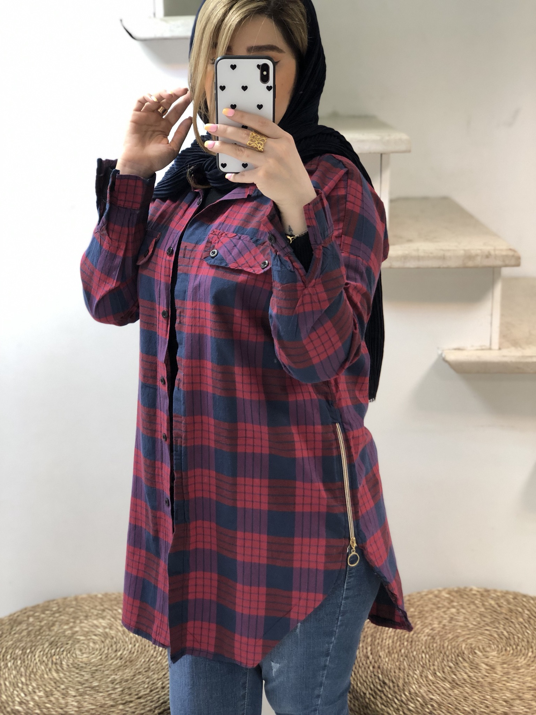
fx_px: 1074
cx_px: 268
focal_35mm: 52
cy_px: 358
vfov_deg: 36.8
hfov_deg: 28.0
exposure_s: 1/50
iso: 64
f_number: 2.4
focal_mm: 6
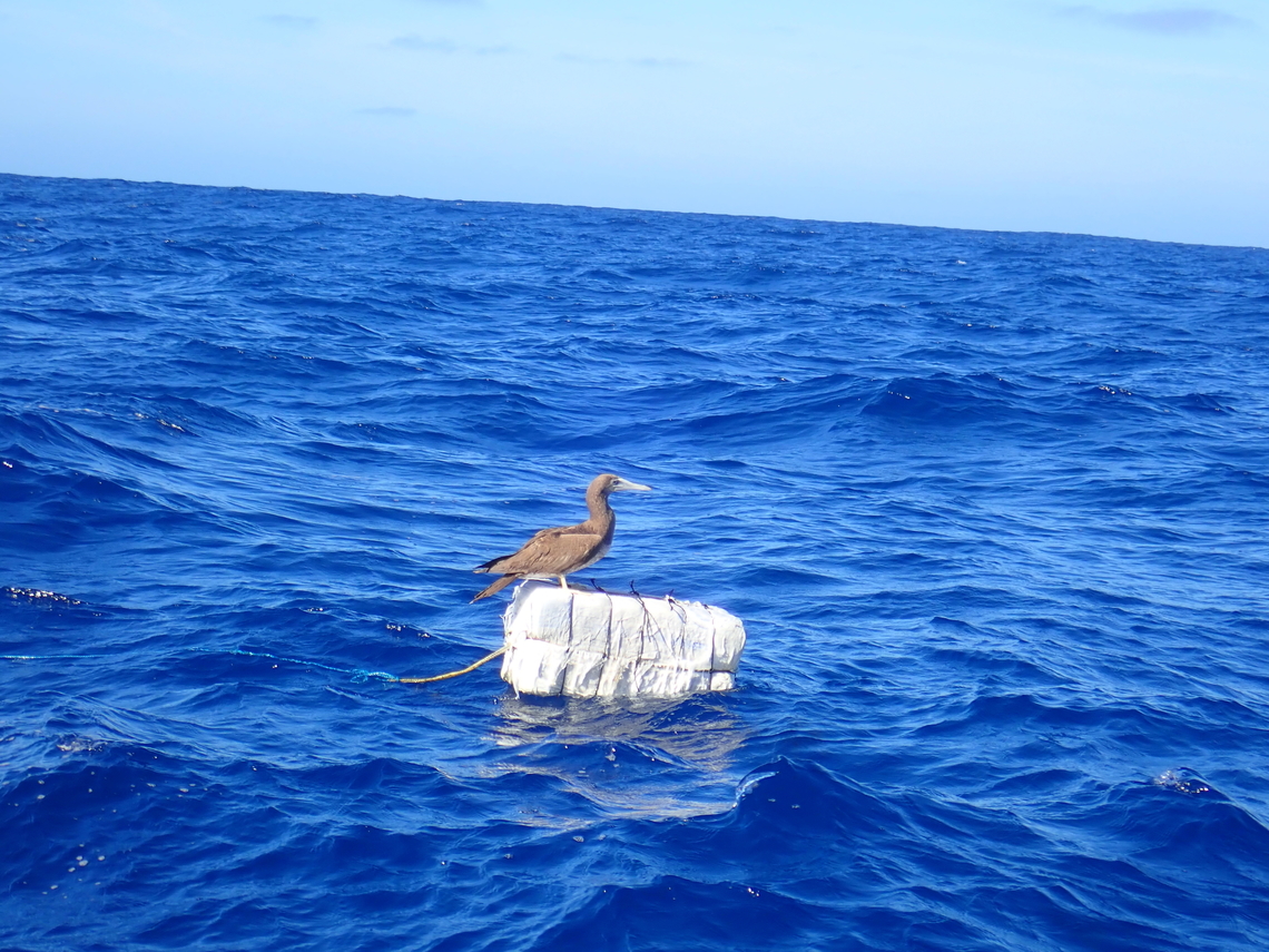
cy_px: 476
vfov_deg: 14.8
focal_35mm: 100
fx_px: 3666
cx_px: 634
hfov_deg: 19.6
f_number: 4.9
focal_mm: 18
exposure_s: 1/320
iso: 100
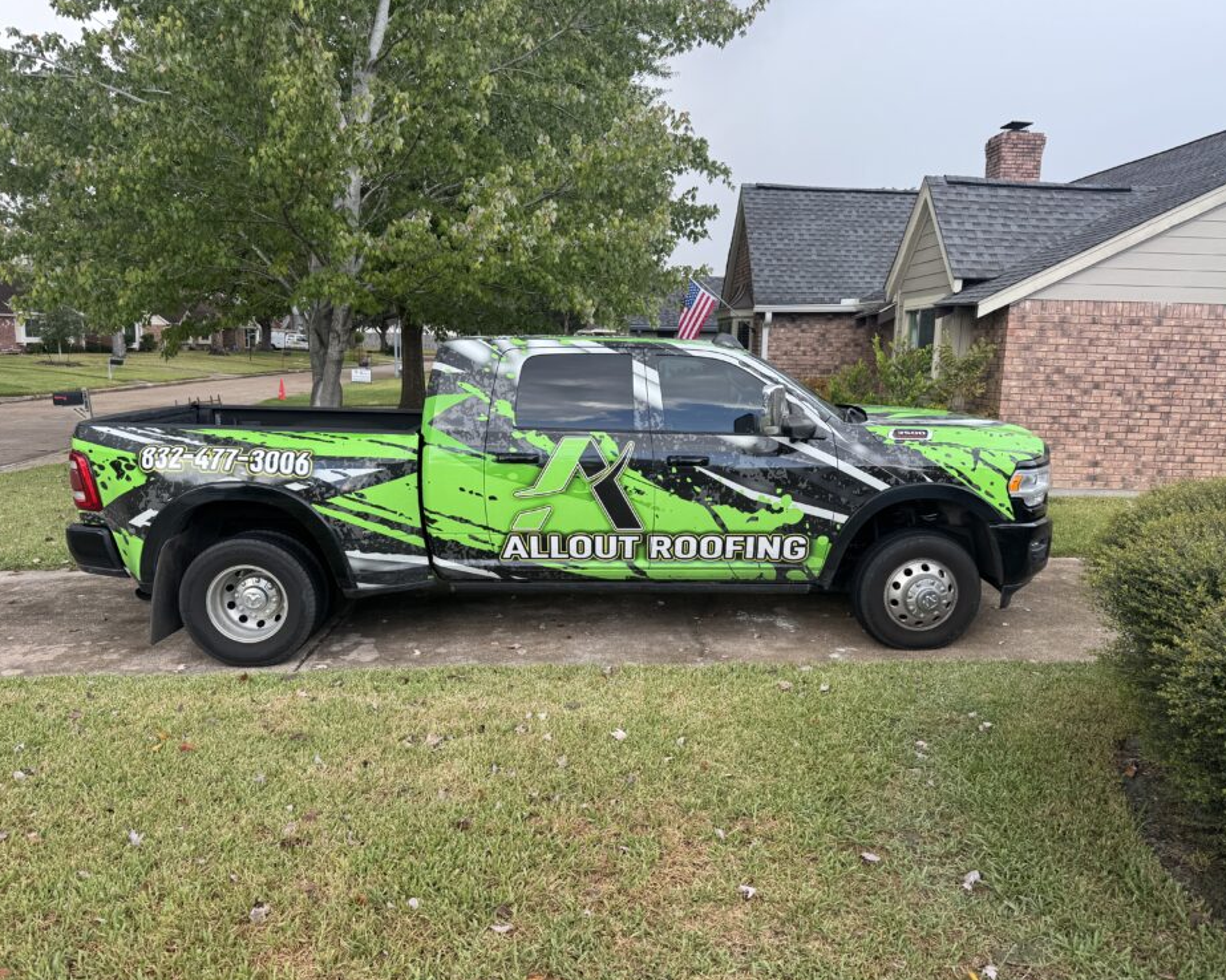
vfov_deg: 54.9
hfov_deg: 66.0
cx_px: 628
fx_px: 943
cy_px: 506
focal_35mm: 26
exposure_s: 1/358
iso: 80
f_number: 1.78
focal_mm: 6.76
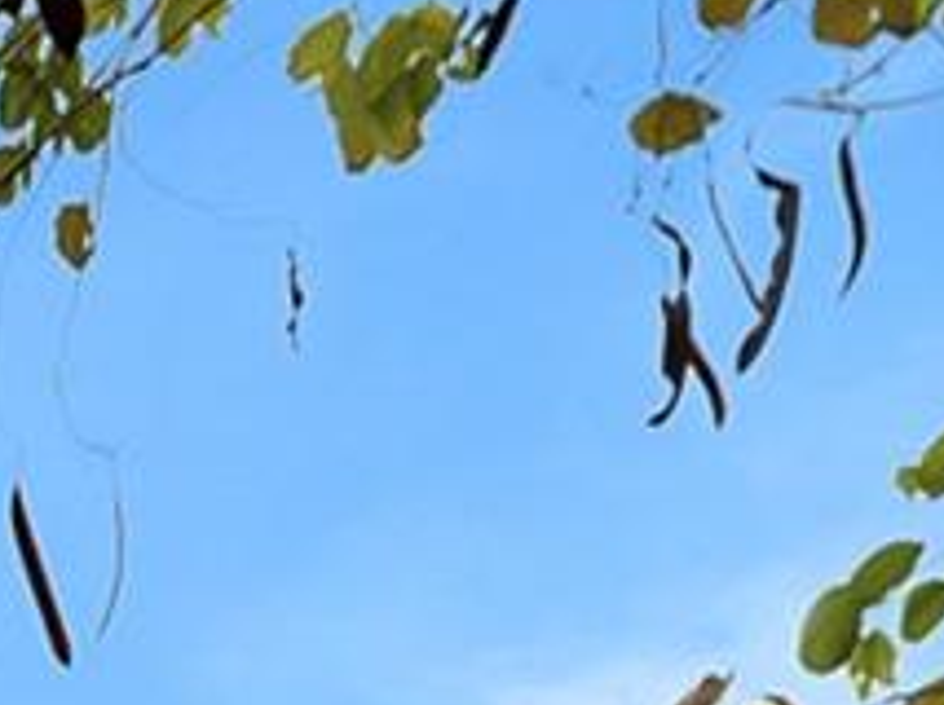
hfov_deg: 9.1
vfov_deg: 9.5
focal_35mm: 108
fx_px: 2942
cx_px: -2501
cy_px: 2322
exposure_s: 1/640
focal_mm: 10
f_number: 8
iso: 100
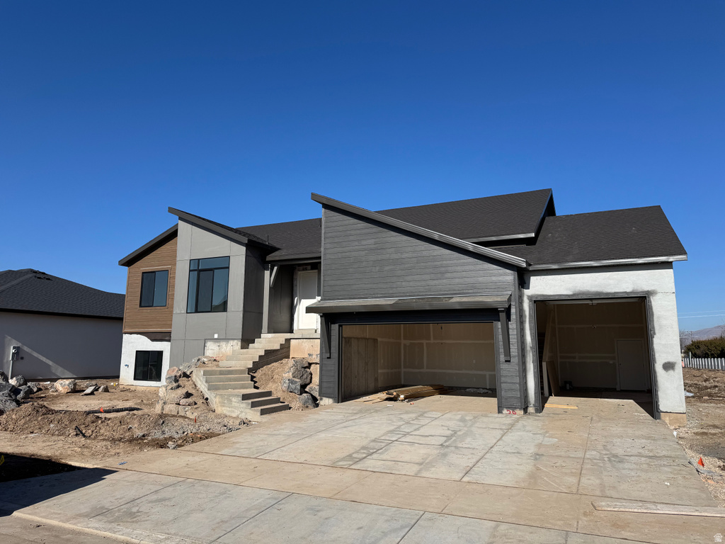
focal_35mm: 24
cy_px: 272
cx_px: 362
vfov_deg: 56.8
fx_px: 503
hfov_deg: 71.6
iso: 80
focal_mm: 6.76
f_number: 1.78
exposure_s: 1/7092
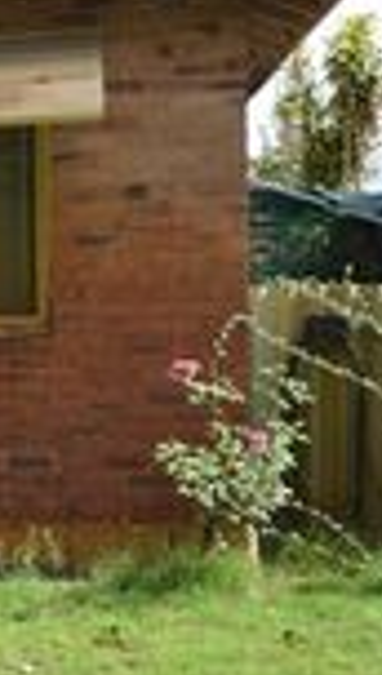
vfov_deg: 22.0
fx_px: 1739
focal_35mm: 97
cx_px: -458
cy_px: 318
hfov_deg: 11.0
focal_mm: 20
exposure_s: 1/160
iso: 100
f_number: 6.3
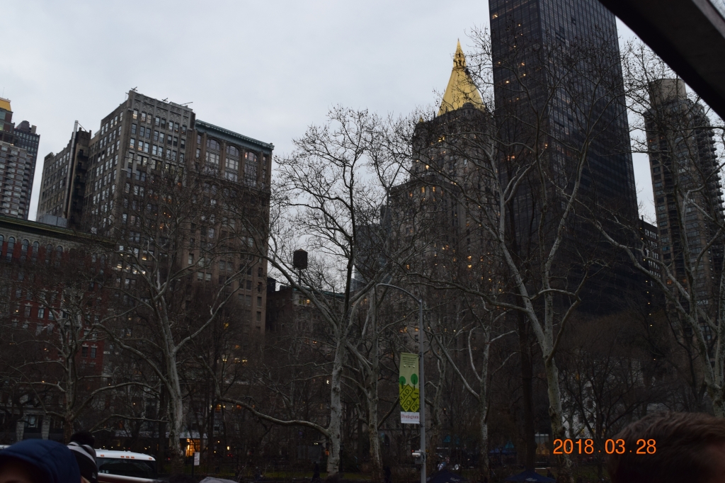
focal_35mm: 36
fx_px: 725
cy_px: 242
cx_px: 362
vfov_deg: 36.8
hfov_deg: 53.1
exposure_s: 1/60
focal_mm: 24
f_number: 8
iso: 1100
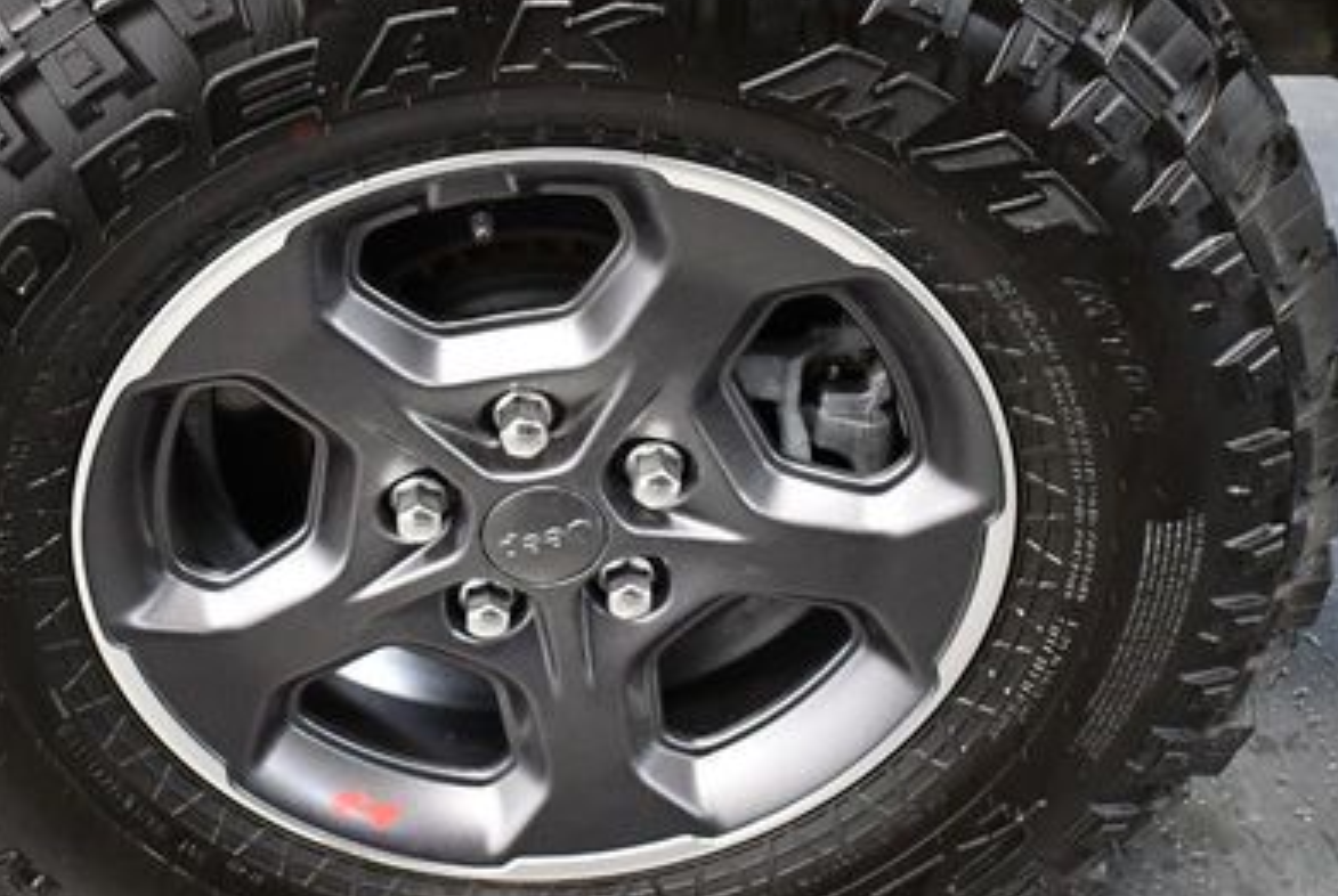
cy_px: 378
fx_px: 2196
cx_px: 472
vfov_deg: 23.1
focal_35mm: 59
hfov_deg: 33.7
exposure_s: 1/125
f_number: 3.5
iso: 3200
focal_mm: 18
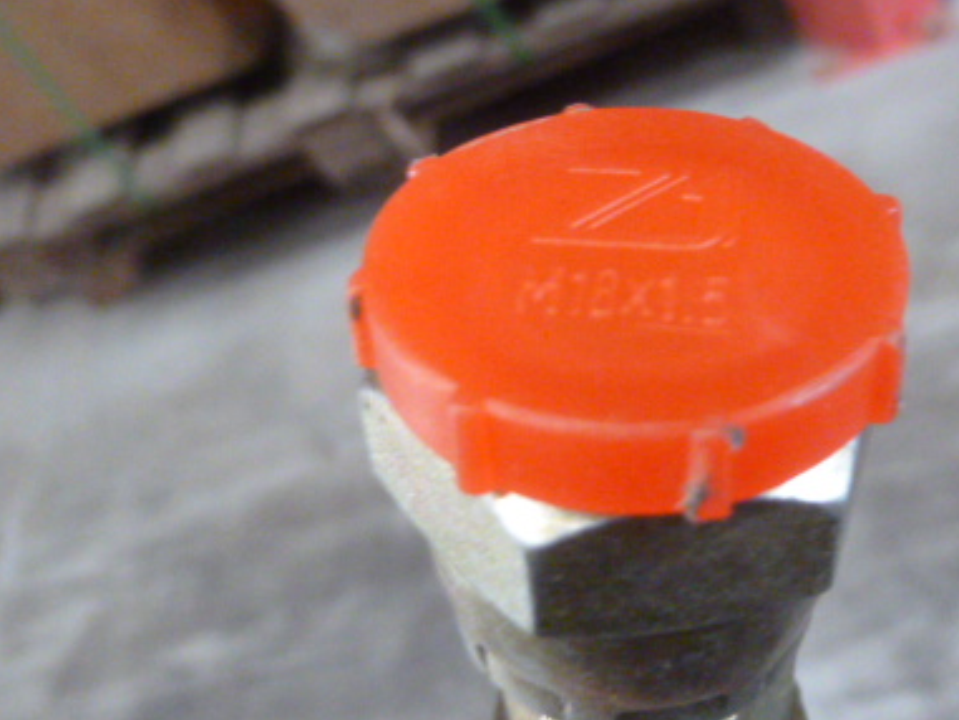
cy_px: 279
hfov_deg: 44.3
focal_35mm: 42
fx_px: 1164
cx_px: 617
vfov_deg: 34.2
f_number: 3.1
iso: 800
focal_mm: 4.5
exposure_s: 1/10
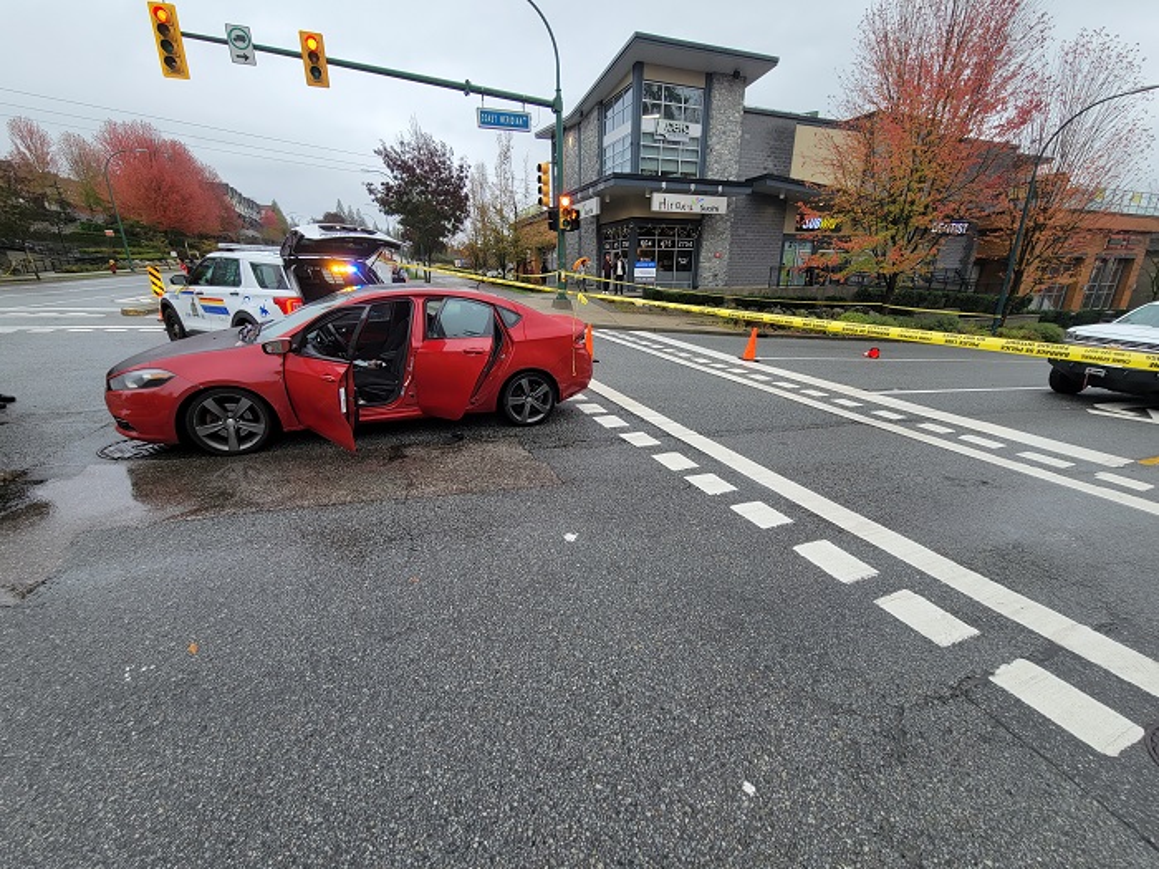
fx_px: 435
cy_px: 434
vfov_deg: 89.9
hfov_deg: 106.2
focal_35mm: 13
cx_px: 580
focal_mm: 2.2
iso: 50
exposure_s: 1/120
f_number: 2.2
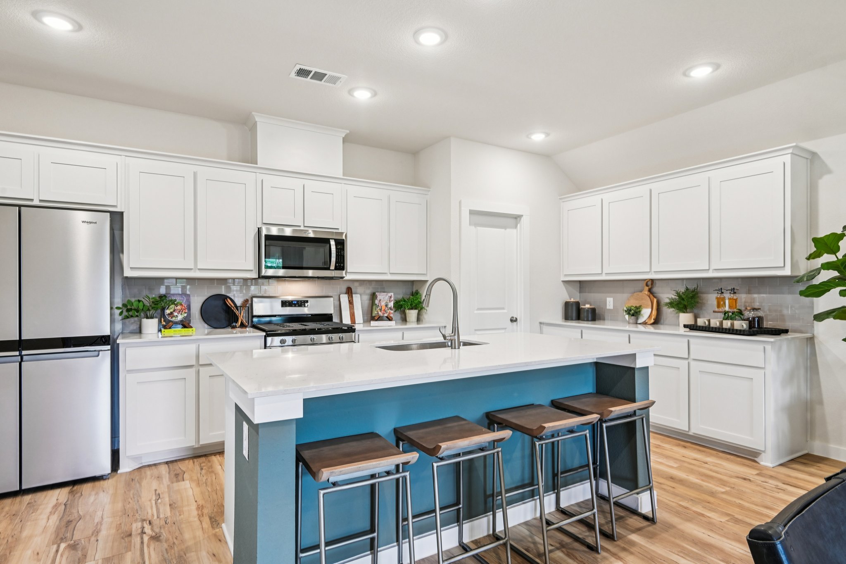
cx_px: 423
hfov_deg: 86.9
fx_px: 446
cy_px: 282
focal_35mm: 19
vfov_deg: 64.5
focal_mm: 19
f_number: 8
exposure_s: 1/15
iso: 400
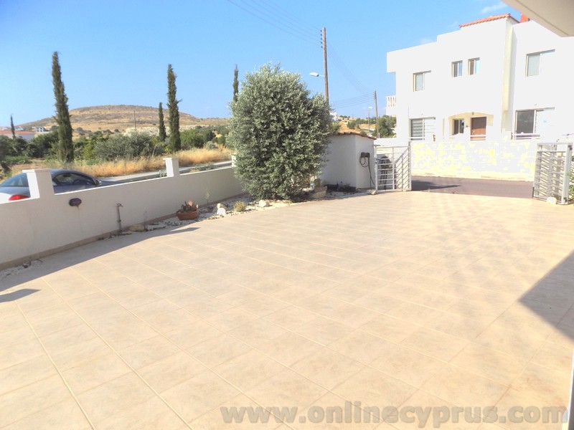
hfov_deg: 73.9
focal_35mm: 23
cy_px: 215
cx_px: 287
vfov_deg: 58.9
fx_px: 381
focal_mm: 4
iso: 80
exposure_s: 1/1000
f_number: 3.1
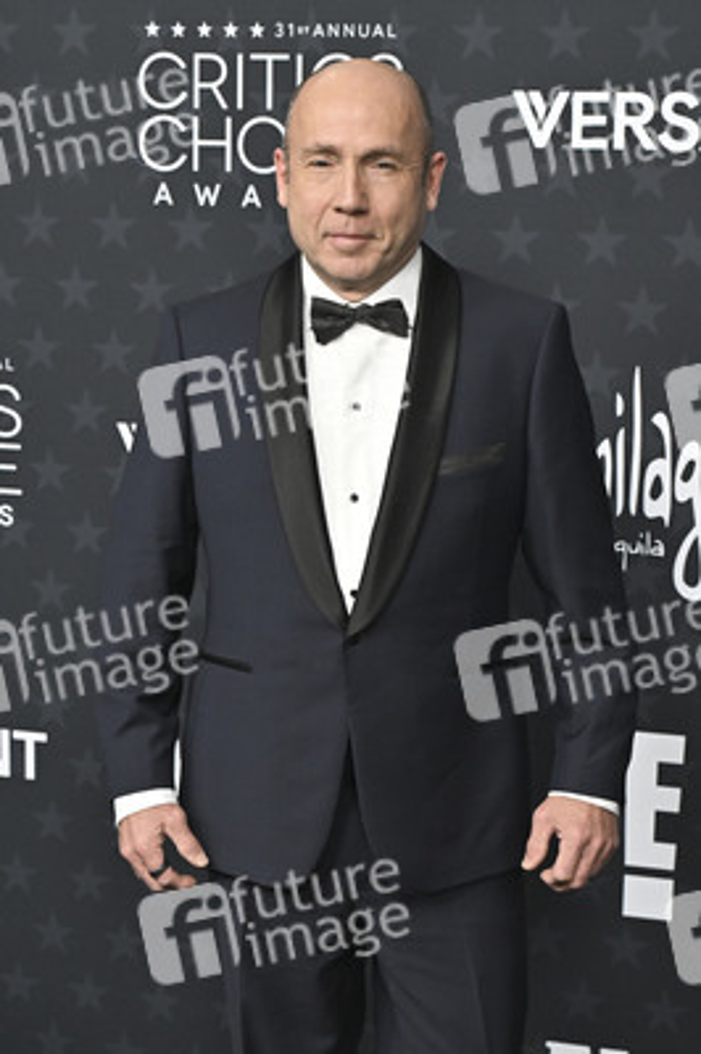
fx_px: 1317
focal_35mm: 45
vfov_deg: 43.6
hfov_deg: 29.8
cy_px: 527
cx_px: 350
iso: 1250
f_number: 5.6
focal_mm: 45
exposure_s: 1/320
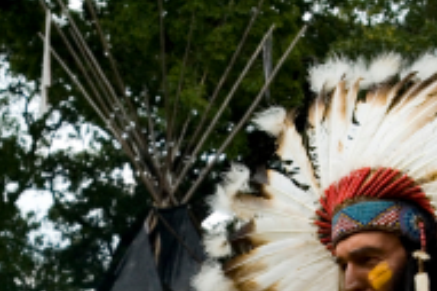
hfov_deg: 19.1
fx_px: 1298
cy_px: 318
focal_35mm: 107
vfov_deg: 12.6
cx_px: 173
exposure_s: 1/750
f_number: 6.7
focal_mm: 32
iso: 400
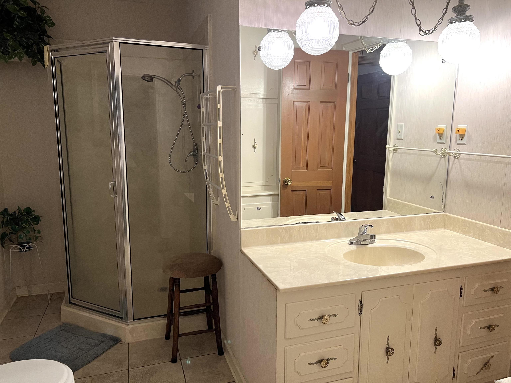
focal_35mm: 26
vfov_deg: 53.1
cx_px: 256
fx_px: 384
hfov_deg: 67.3
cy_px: 192
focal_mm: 5.7
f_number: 1.5
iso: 125
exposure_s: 1/60
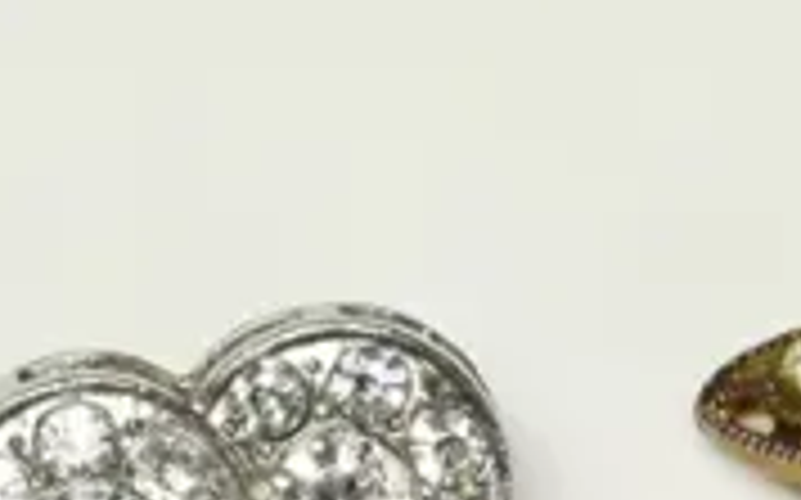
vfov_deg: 1.8
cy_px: 1149
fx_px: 15948
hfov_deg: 2.9
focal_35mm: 731
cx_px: 1575
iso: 3200
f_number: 6.3
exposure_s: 1/250
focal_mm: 60
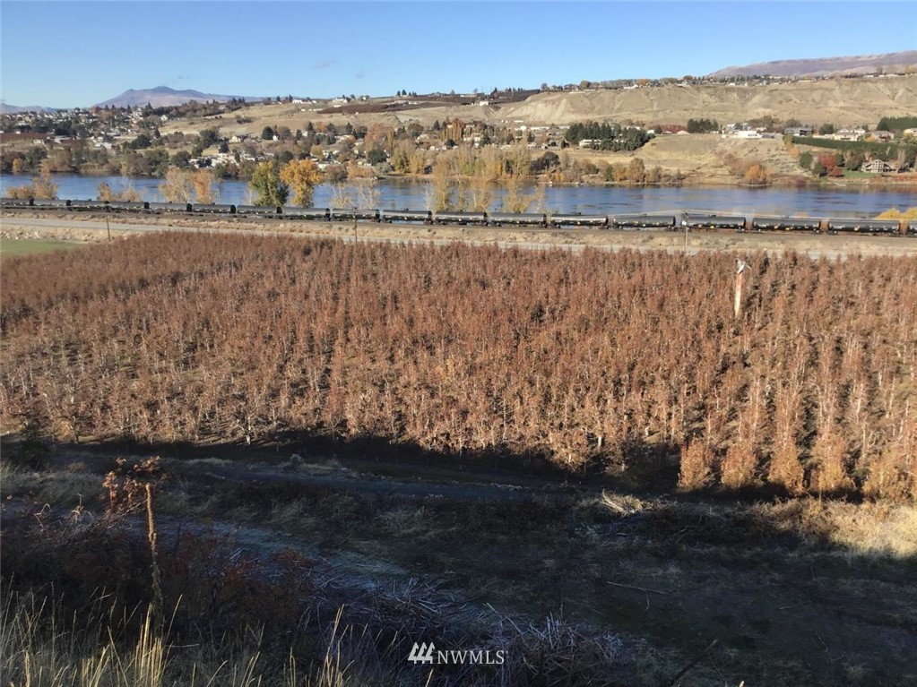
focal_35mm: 31
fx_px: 821
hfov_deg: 58.4
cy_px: 344
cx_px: 458
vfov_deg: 45.4
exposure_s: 1/783
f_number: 2.4
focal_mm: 3.3
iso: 25
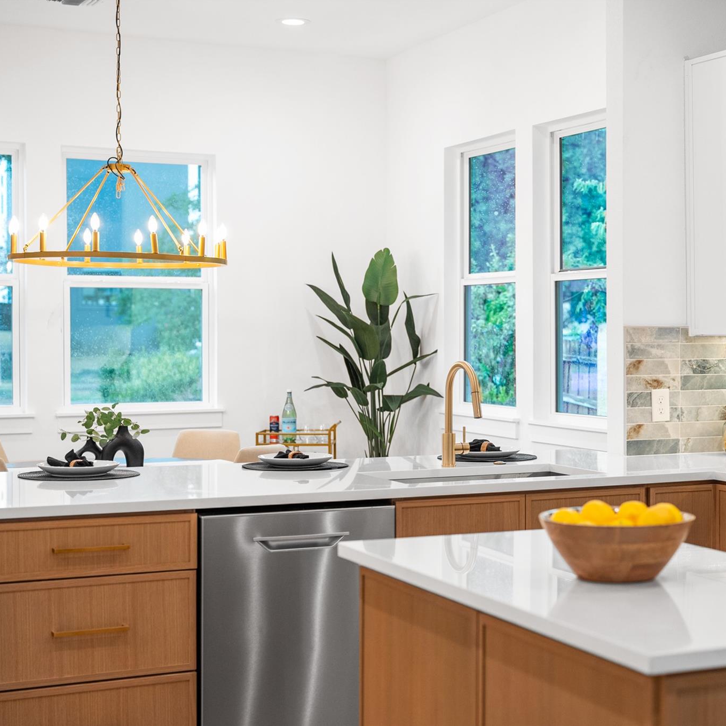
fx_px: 1519
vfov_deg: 26.9
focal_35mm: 64
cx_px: 528
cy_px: 363
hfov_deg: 26.6
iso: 800
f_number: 2.8
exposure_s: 1/80
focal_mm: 50
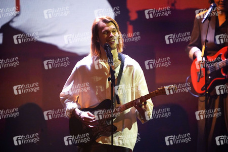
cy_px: 76
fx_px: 3500
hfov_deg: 3.7
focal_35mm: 553
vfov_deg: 2.5
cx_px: 114
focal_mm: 553
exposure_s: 1/320
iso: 6400
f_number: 6.3
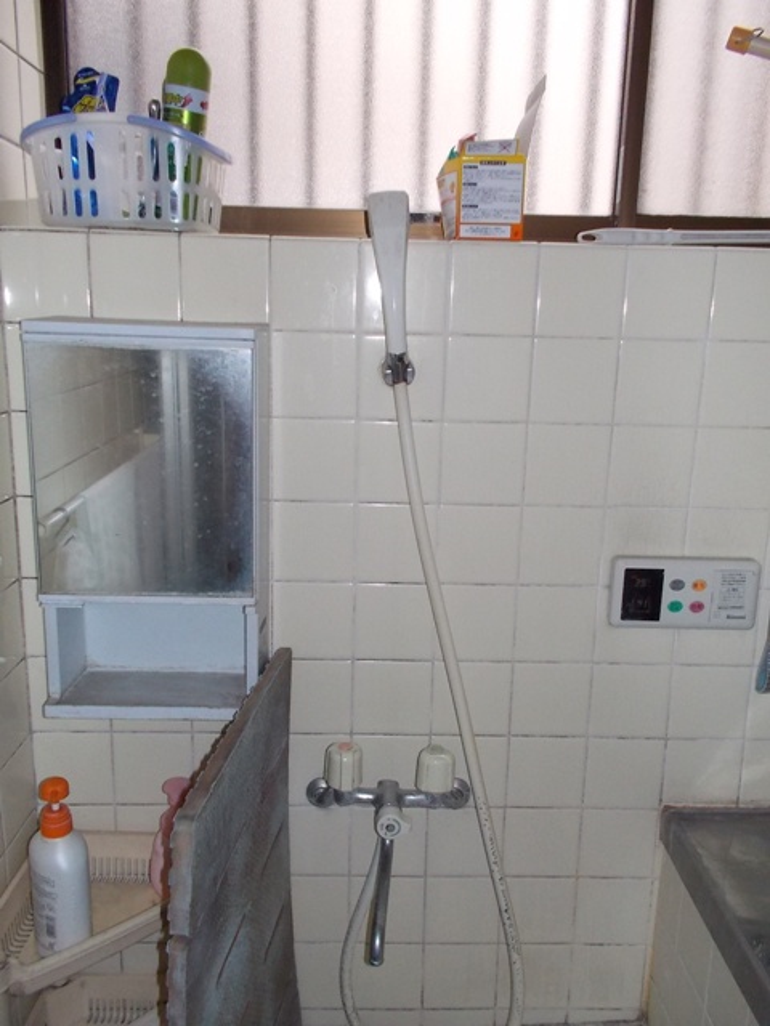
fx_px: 860
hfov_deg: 48.2
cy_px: 513
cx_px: 385
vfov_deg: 61.7
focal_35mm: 29
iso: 200
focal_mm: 4.1
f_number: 3.3
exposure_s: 1/25
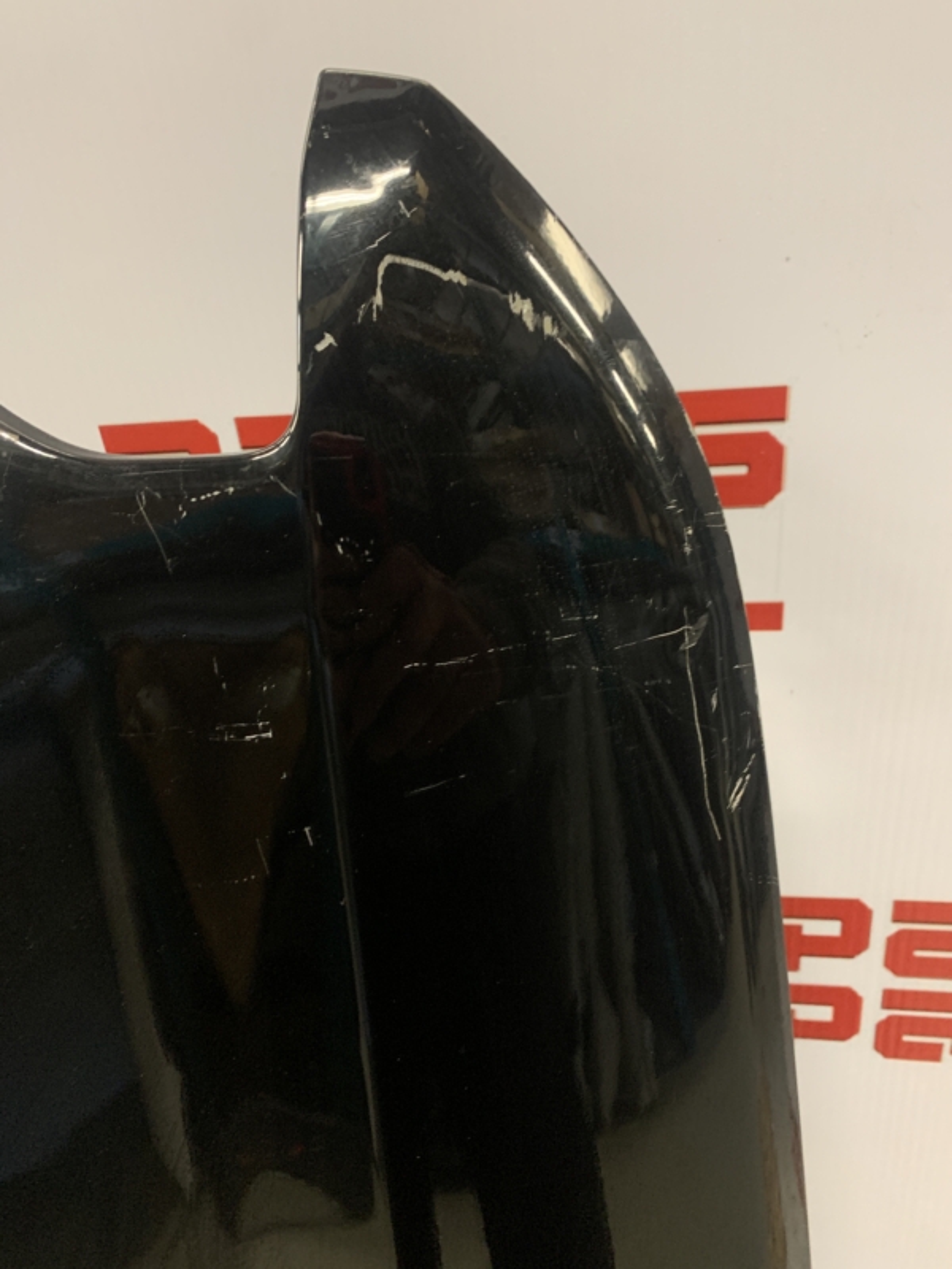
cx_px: 476
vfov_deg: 67.3
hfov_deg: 53.1
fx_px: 953
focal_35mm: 26
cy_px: 634
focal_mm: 4.25
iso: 500
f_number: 1.8
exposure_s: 1/30
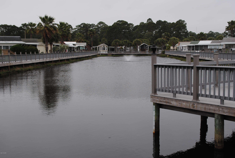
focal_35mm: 48
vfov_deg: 28.1
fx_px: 314
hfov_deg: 41.1
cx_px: 118
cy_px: 79
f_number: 7.1
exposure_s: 1/200
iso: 100
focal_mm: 32
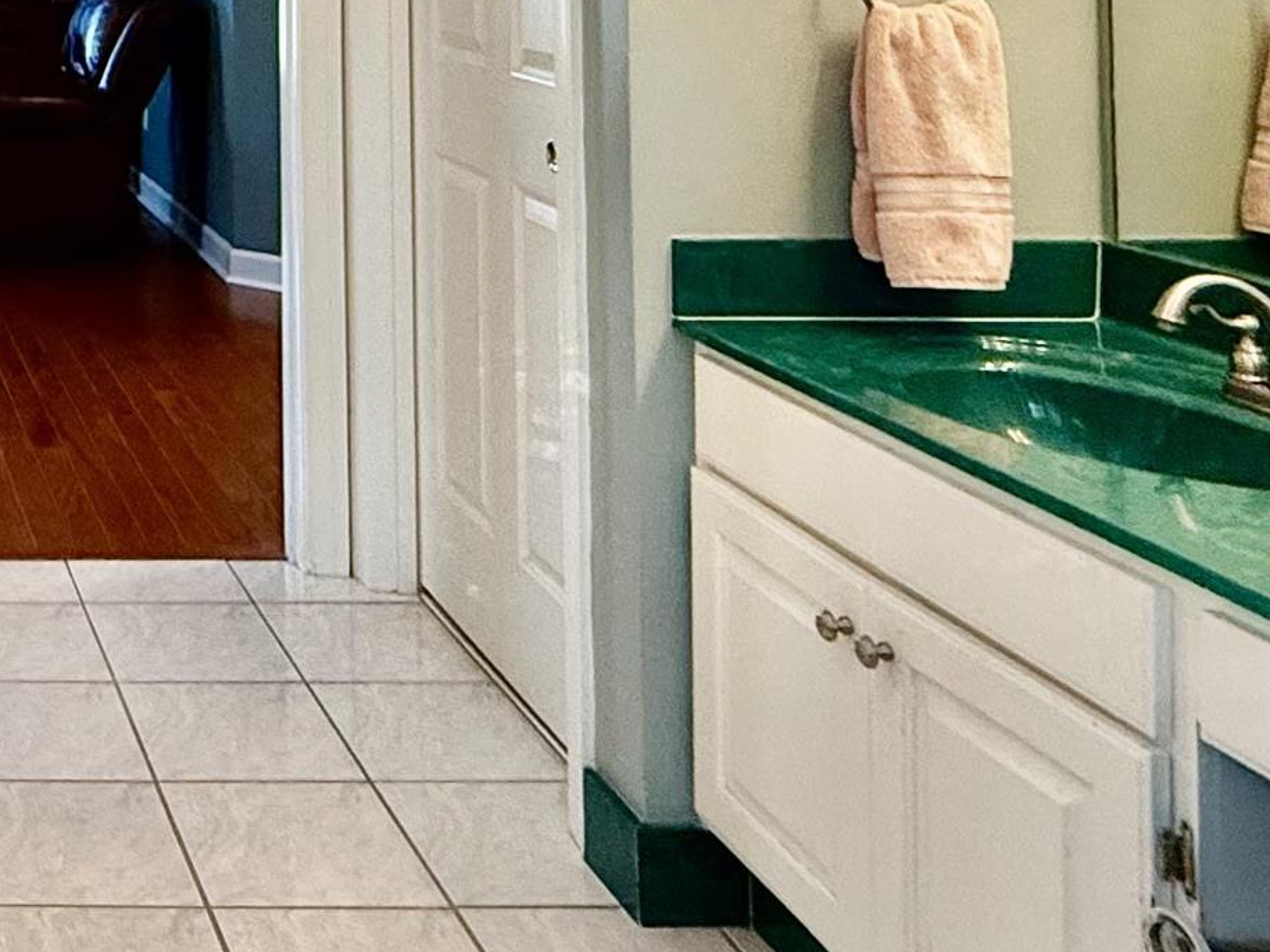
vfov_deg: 27.6
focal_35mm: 47
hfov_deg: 33.6
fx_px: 1724
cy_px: -150
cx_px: -217
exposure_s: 1/120
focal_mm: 2.22
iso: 320
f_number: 2.2
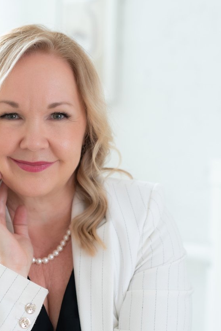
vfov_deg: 21.1
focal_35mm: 96
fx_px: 883
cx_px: 43
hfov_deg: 14.2
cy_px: 247
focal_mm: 50
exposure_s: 1/200
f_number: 2.8
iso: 500
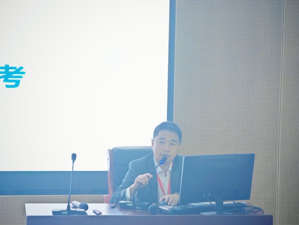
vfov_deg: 10.8
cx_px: 150
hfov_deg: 14.4
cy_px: 112
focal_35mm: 137
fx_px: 1183
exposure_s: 1/30
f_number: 3
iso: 100
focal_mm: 14.92
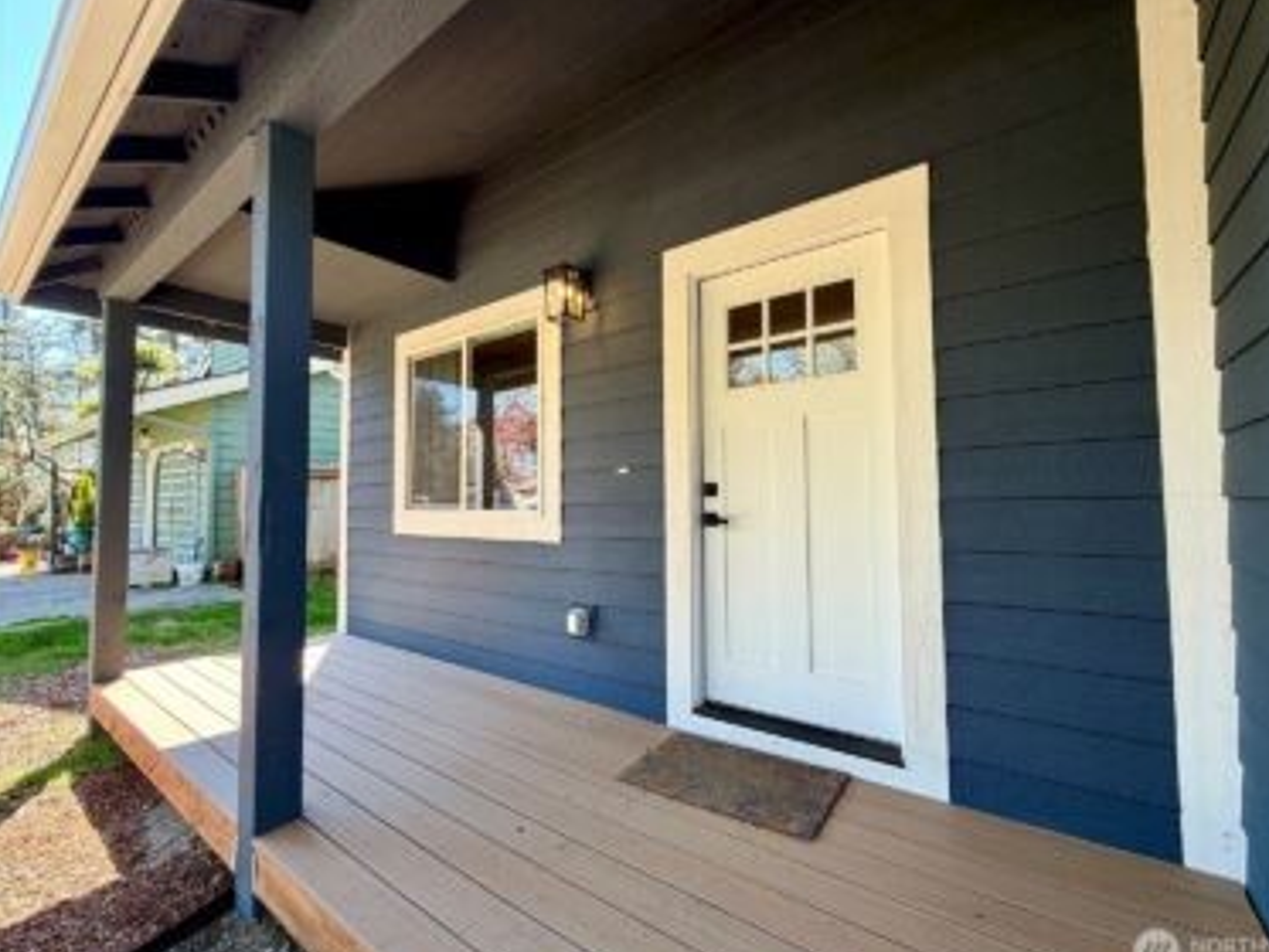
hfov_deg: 98.0
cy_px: 476
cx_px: 674
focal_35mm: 15
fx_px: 550
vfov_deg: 81.8
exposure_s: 1/121
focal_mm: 2.22
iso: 50
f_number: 2.2
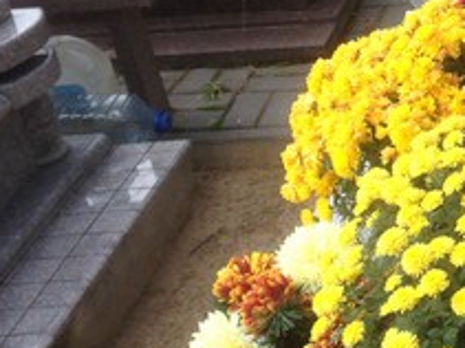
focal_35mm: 100
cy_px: 130
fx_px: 1343
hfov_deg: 18.0
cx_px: 648
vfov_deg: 14.8
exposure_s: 1/212
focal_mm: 4.12
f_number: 2.4
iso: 50
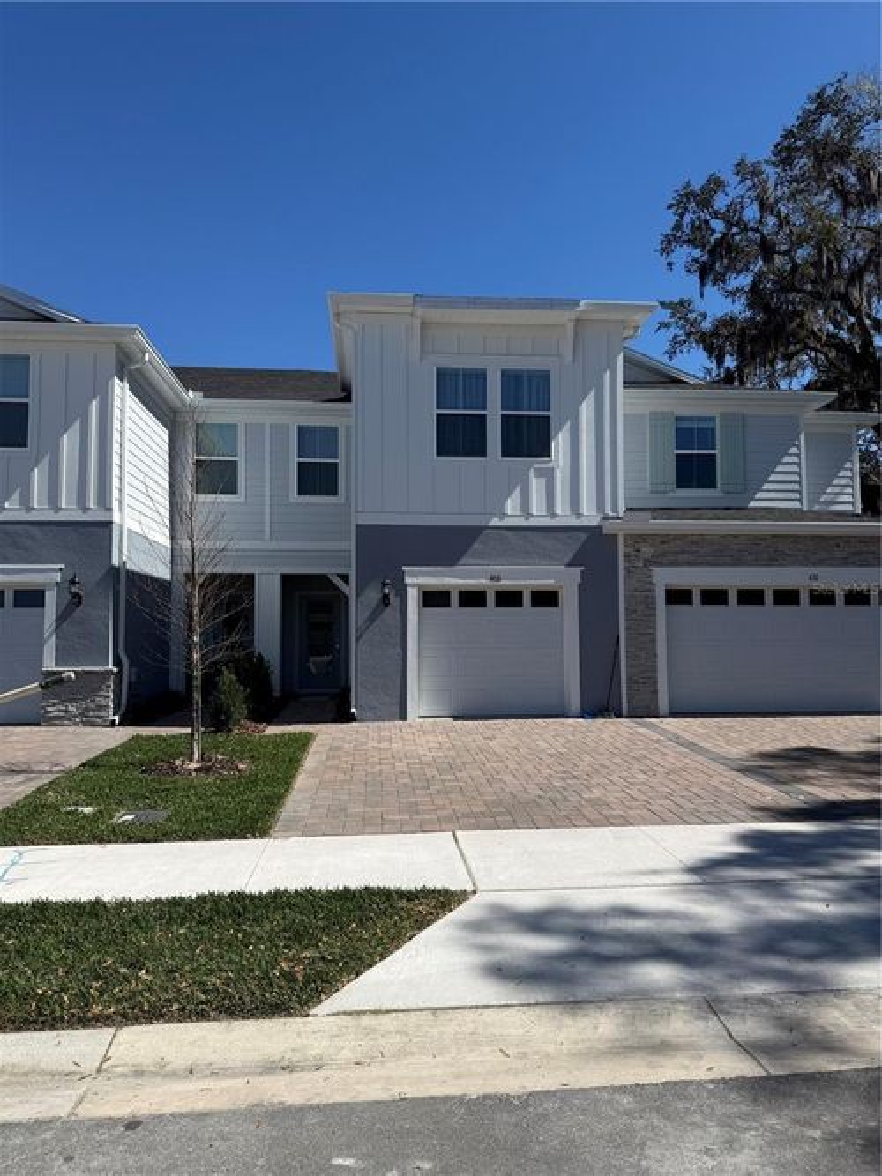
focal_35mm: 24
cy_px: 588
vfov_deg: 71.6
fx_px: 816
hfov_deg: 56.8
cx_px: 441
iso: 80
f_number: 1.78
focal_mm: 6.76
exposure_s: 1/6711
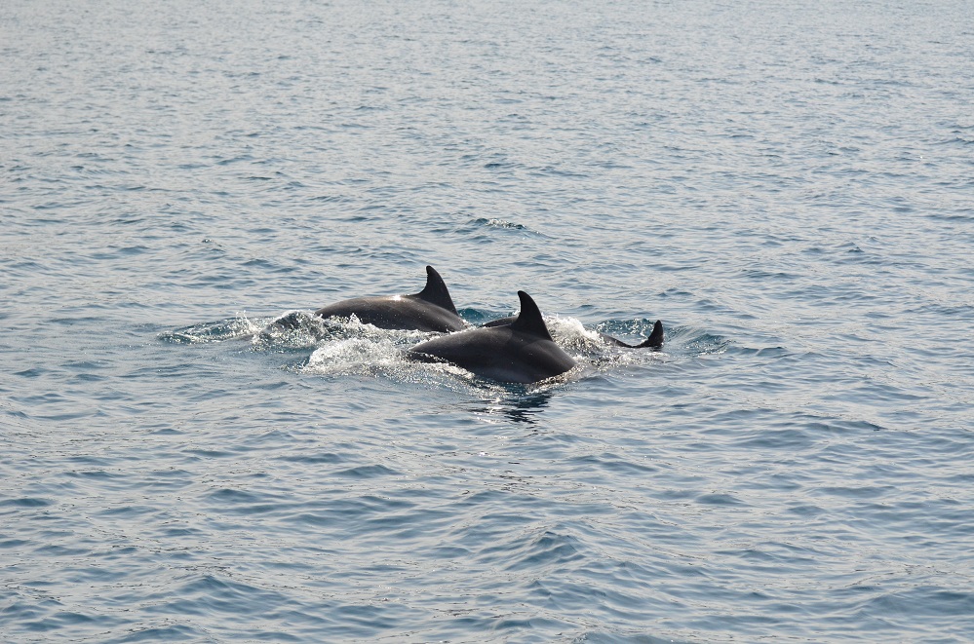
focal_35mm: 105
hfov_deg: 19.5
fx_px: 2834
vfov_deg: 13.0
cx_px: 487
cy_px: 322
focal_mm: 70
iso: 800
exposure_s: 1/6400
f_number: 4.5
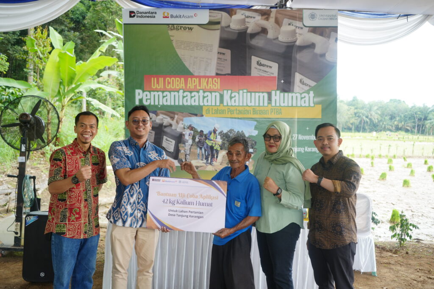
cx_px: 217
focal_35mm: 36
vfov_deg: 36.9
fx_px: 434
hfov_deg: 53.1
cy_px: 144
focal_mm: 36
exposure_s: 1/160
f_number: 4
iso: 320
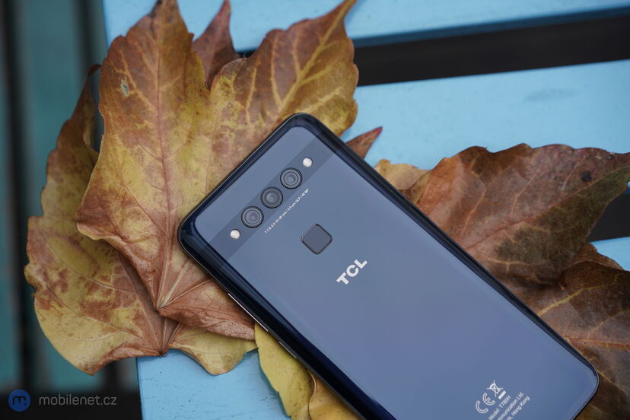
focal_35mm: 55
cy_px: 210
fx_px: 962
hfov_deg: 36.2
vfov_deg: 24.6
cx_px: 315
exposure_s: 1/320
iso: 125
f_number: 3.2
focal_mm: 55
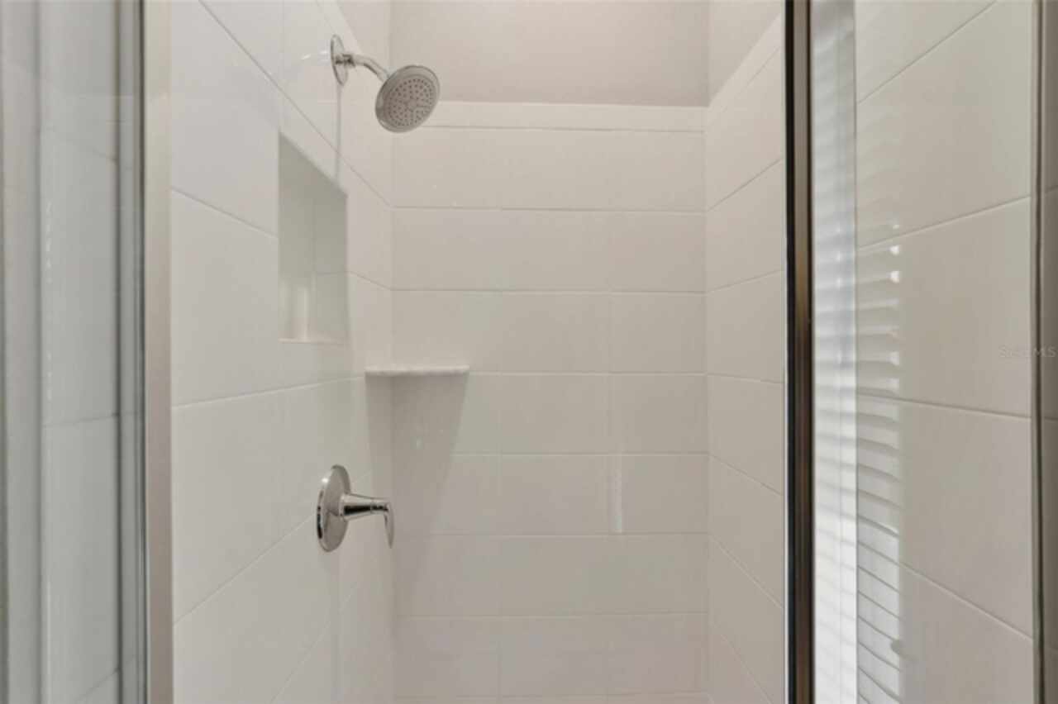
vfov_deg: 73.7
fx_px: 470
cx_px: 529
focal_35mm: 16
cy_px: 352
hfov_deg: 96.8
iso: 400
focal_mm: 16
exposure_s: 1/20
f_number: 8
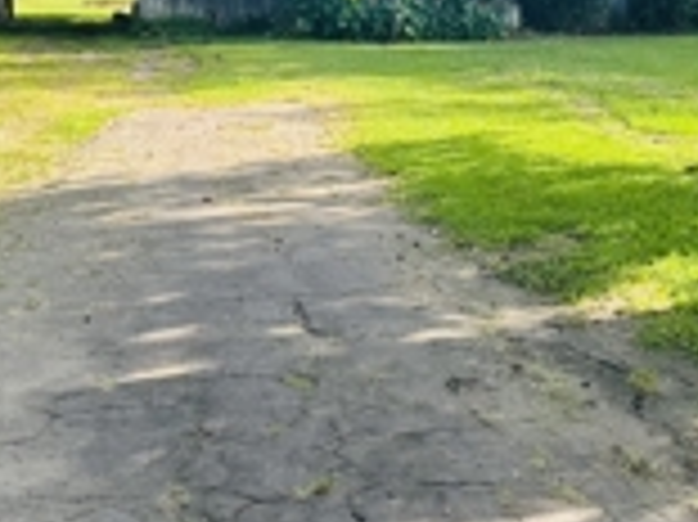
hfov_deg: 30.3
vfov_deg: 23.5
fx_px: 1249
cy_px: 153
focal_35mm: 62
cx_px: 585
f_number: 1.78
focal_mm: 6.86
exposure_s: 1/552
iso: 80
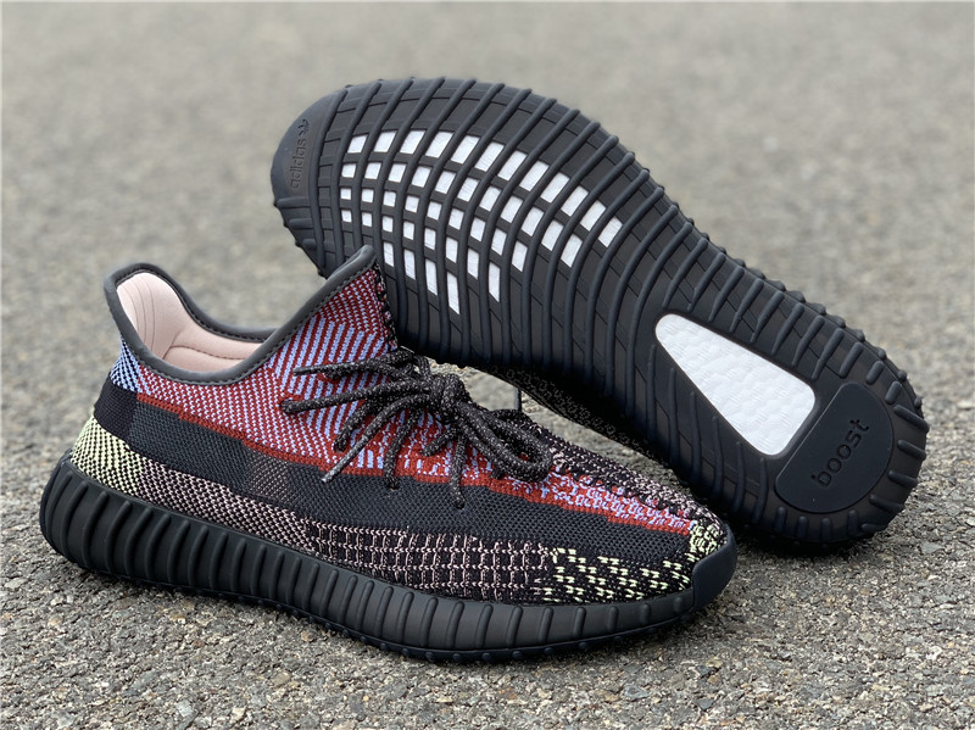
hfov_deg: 36.8
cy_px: 365
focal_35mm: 52
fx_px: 1464
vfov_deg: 28.0
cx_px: 488
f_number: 2.4
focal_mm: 6
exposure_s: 1/122
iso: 25
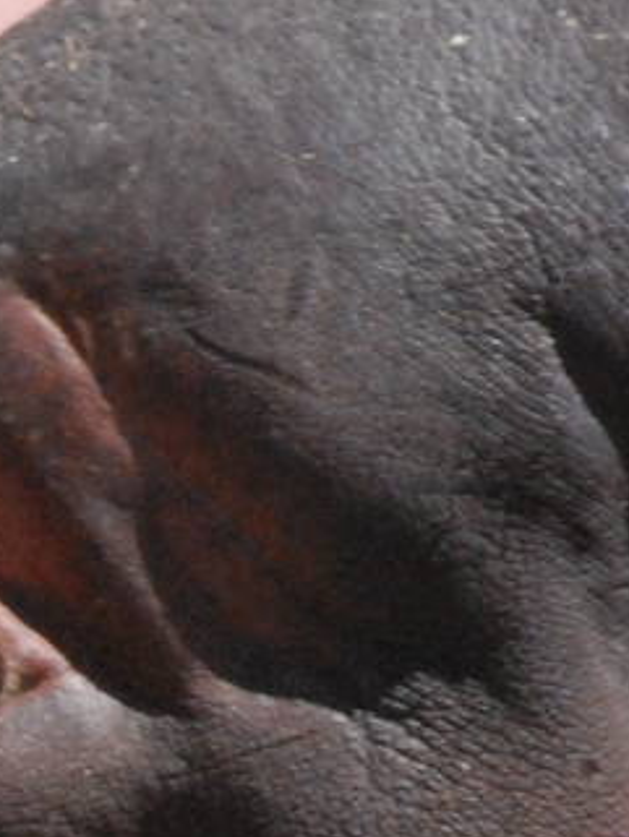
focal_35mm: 2159
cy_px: 1185
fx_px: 52273
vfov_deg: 0.9
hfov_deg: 0.7
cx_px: -853
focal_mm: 300
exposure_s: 1/160
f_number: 32
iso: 1600
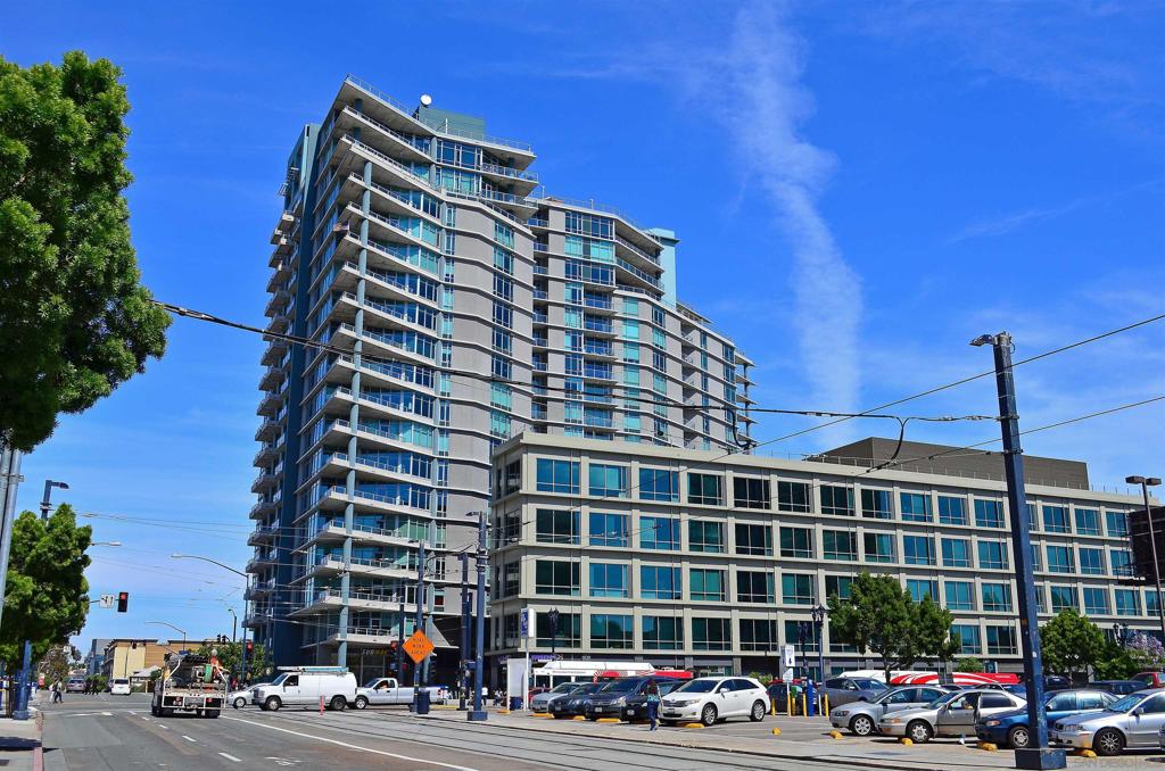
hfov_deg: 53.2
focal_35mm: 36
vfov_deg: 36.7
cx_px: 582
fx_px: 1162
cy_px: 386
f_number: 8
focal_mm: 24
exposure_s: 1/500
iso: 100
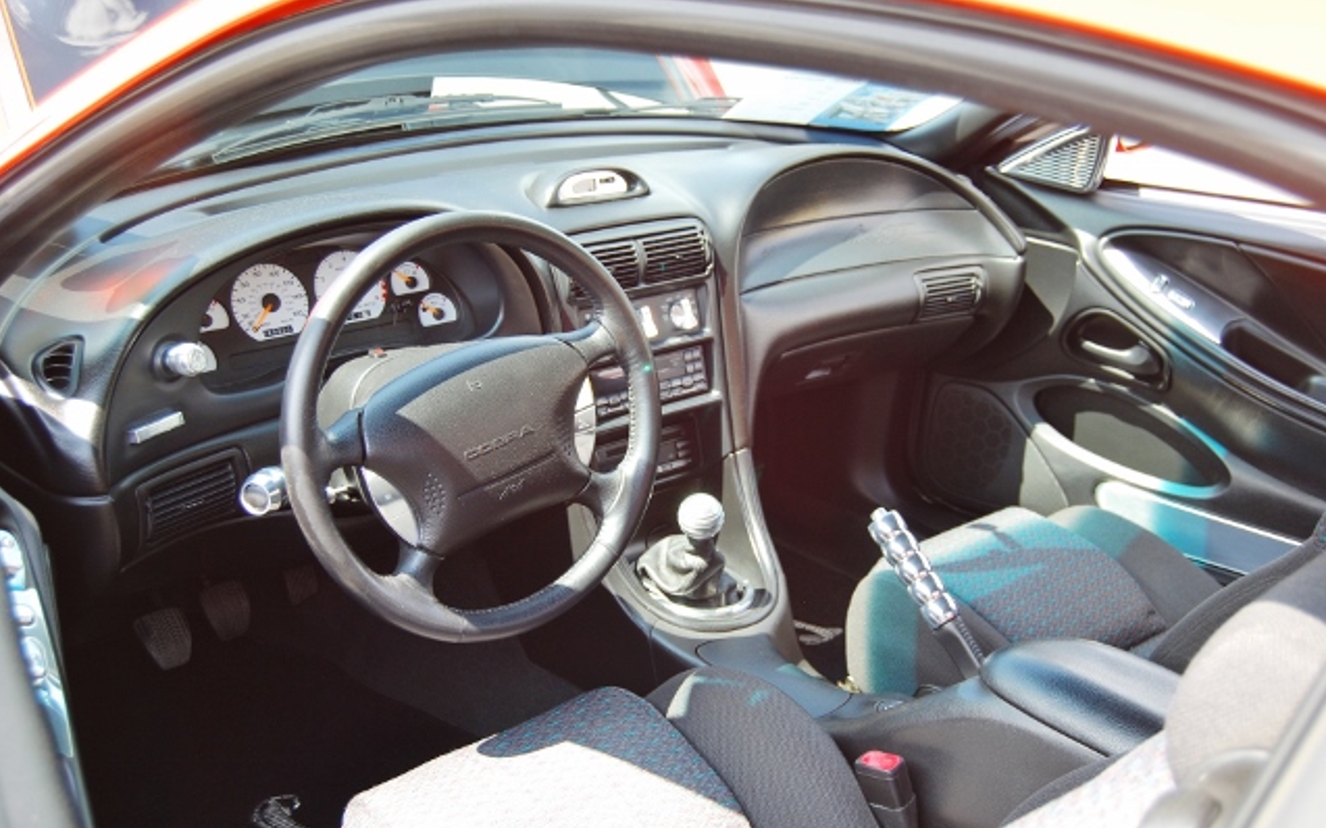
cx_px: 662
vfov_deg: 32.0
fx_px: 1445
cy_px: 424
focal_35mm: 40
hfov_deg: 49.3
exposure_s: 1/100
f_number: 5
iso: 200
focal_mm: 26
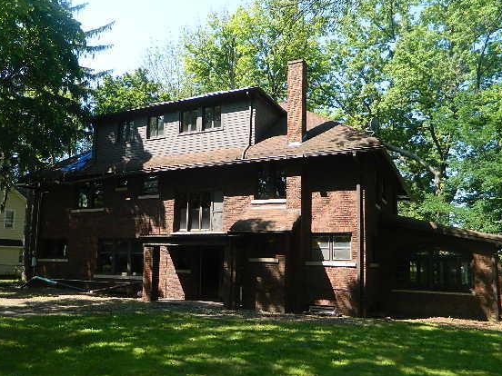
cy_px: 214
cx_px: 236
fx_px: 421
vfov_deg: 48.1
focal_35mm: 29
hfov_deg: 61.6
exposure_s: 1/320
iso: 110
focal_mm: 4.5
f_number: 3.1
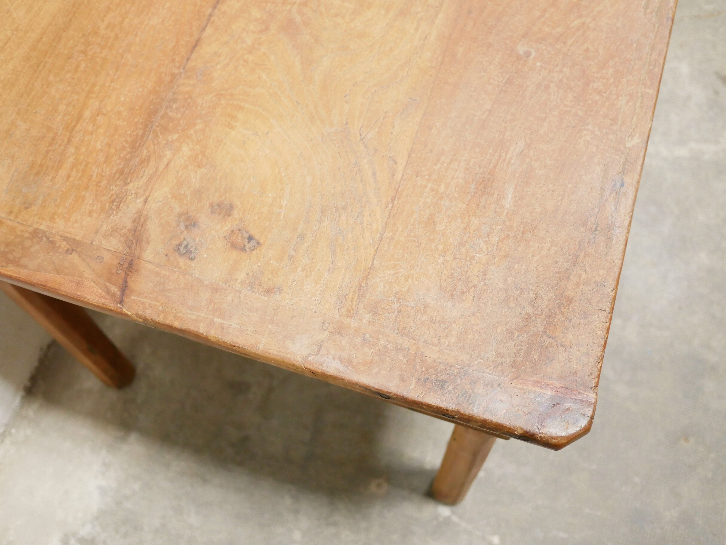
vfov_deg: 36.0
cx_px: 363
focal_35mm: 40
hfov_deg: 46.8
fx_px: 839
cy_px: 272
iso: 1250
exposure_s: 1/60
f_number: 1.7
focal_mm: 20
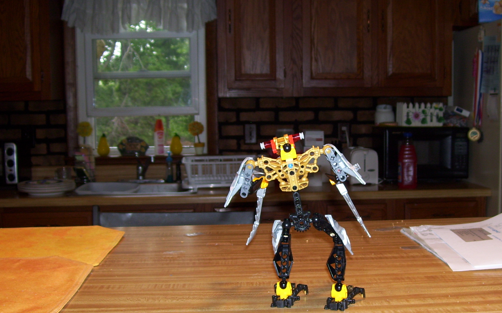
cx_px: 299
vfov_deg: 25.8
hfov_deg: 40.1
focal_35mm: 50
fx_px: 684
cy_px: 187
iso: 80
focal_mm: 6
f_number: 2.7
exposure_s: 1/60
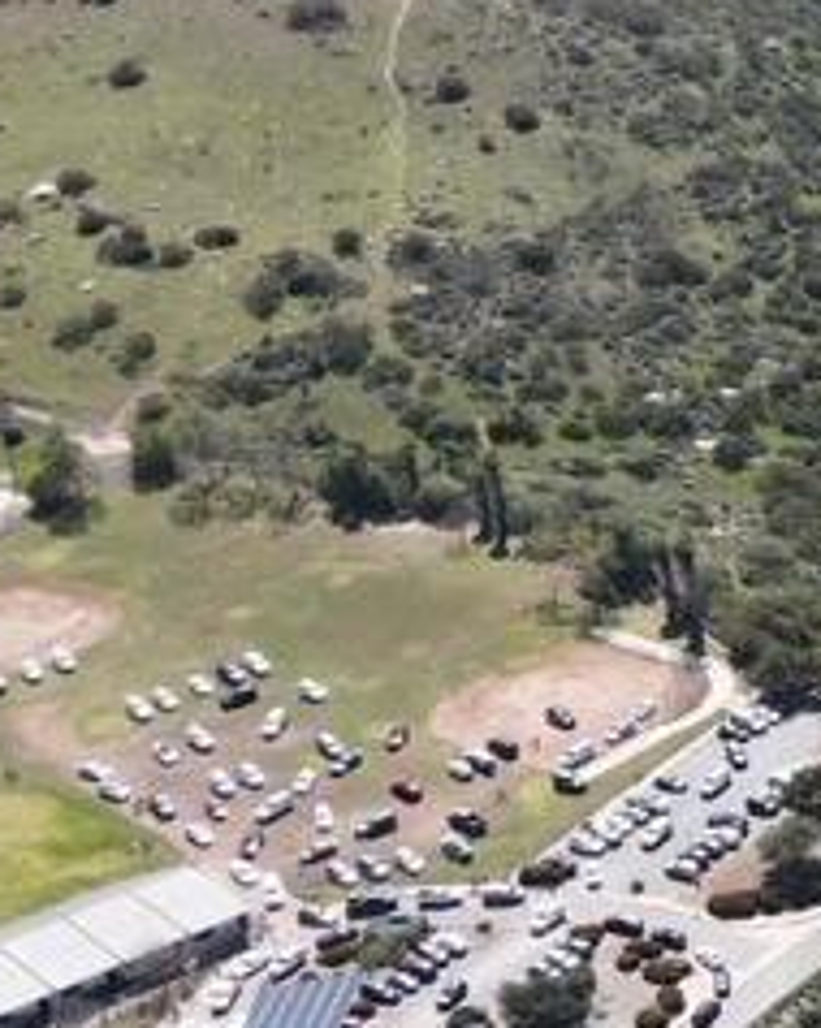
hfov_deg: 13.3
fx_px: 3072
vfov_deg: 19.0
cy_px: 570
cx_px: 1612
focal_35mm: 101
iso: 100
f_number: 2.8
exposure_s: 1/350
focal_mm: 4.5
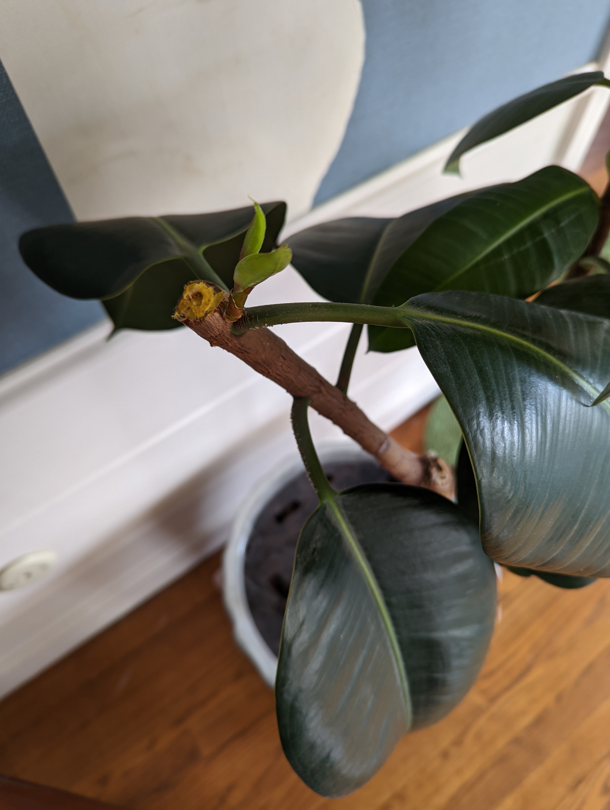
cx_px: 305
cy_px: 405
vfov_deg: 71.5
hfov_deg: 56.9
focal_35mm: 24
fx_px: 562
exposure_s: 1/23.8
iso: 86
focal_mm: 6.81
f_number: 1.85
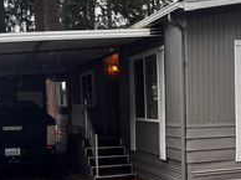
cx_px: 204
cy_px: 138
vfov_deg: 23.3
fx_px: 431
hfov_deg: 30.2
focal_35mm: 62
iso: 80
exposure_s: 1/121
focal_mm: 6.76
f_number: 1.78
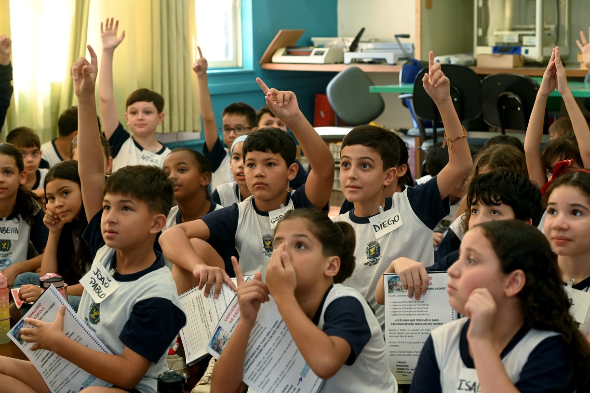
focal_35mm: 70
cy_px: 196
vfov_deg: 19.4
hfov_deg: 28.9
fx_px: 1146
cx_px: 295
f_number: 4.5
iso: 1000
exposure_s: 1/80
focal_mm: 70
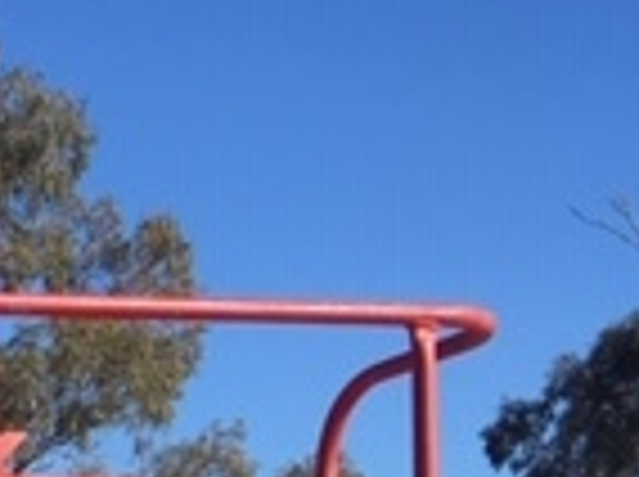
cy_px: 976
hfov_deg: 12.6
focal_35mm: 131
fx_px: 2414
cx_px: -774
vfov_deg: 10.3
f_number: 2.2
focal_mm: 4.15
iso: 25
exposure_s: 1/938
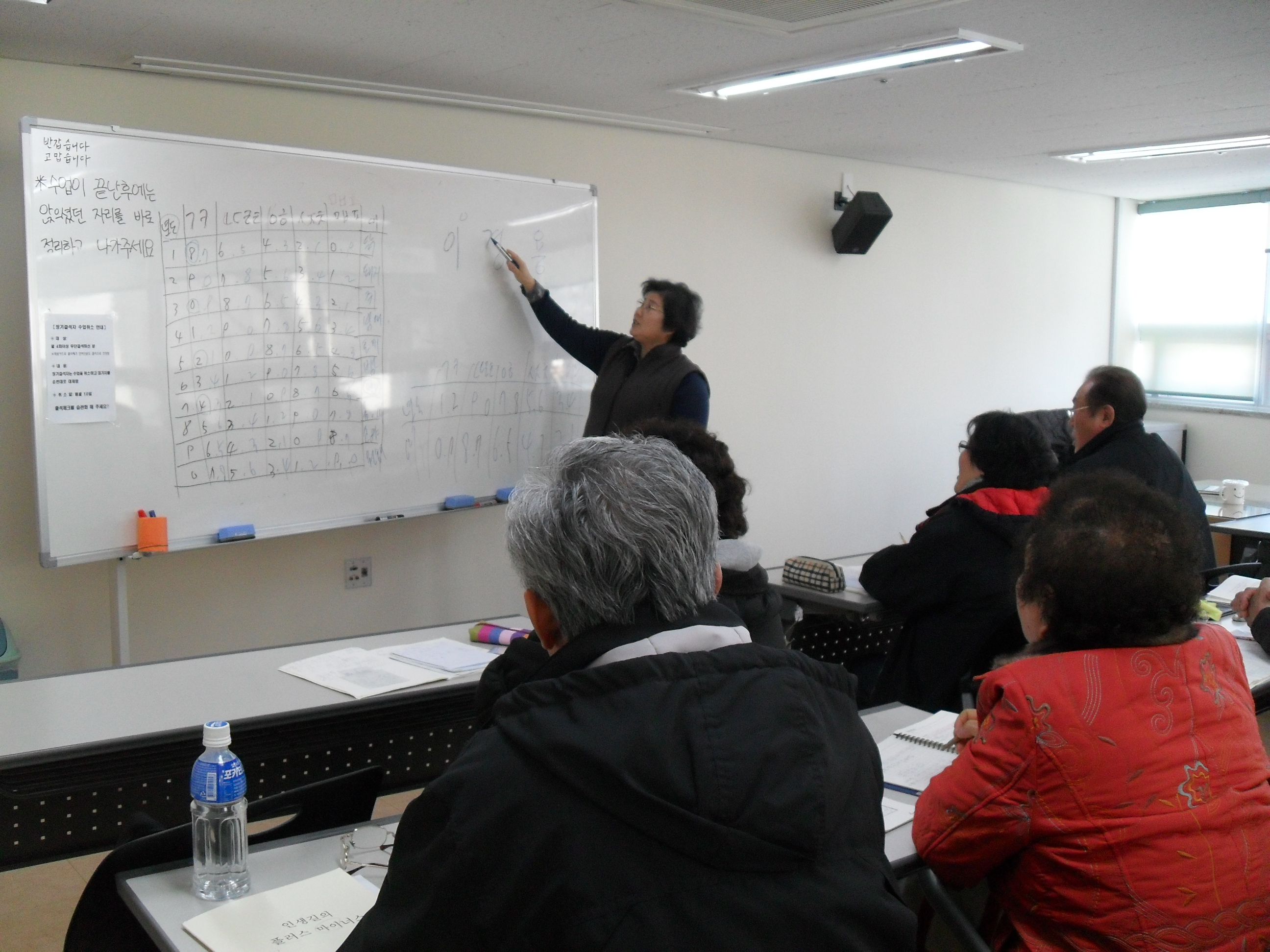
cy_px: 476
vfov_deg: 40.7
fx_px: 1284
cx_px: 635
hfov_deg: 52.6
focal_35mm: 35
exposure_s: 1/90
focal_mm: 6.2
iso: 200
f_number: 2.8
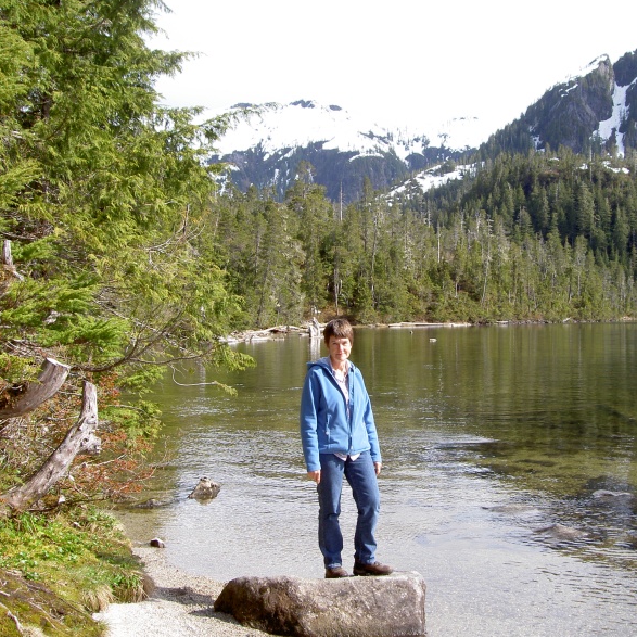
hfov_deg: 36.0
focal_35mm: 47
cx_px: 353
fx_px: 979
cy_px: 314
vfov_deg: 36.1
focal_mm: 8
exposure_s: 1/250
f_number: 4.7
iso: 50
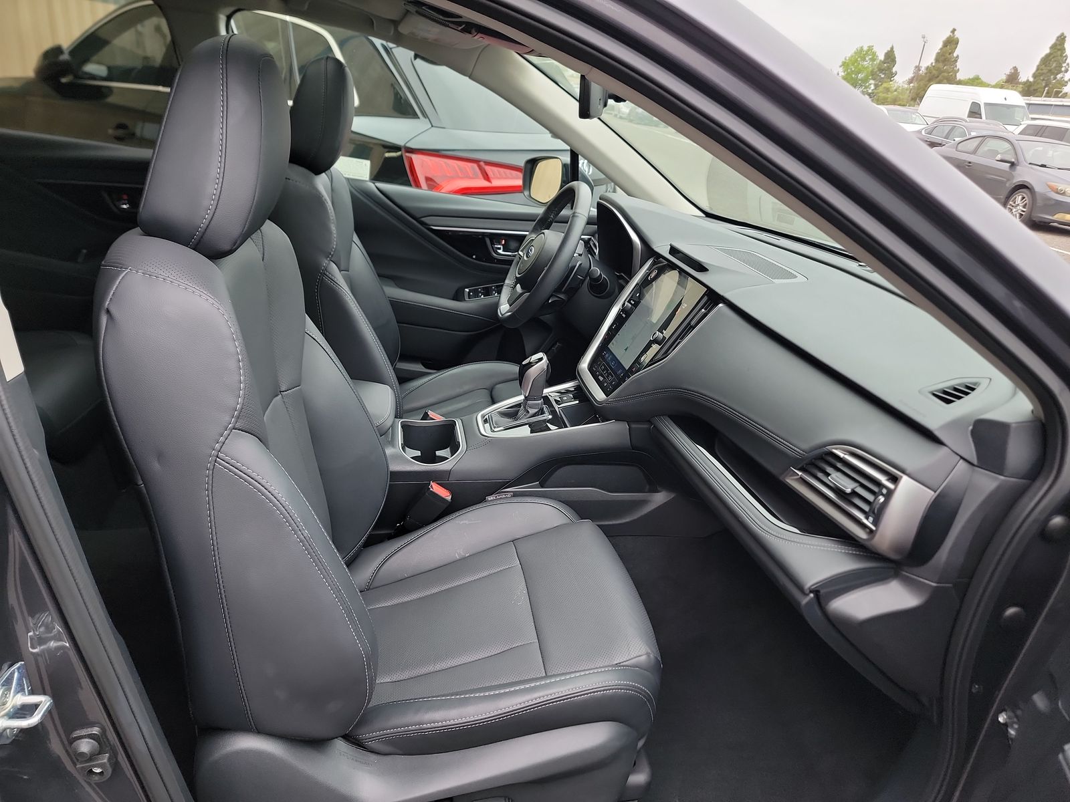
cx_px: 535
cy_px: 401
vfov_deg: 56.8
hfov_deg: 71.6
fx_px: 742
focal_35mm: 24
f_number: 1.8
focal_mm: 6.7
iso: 114
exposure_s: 1/59
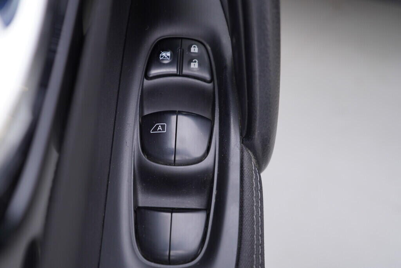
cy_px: 134
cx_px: 200
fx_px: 401
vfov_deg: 36.9
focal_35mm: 36
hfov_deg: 53.1
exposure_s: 1/40
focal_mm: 24
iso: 125
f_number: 3.2
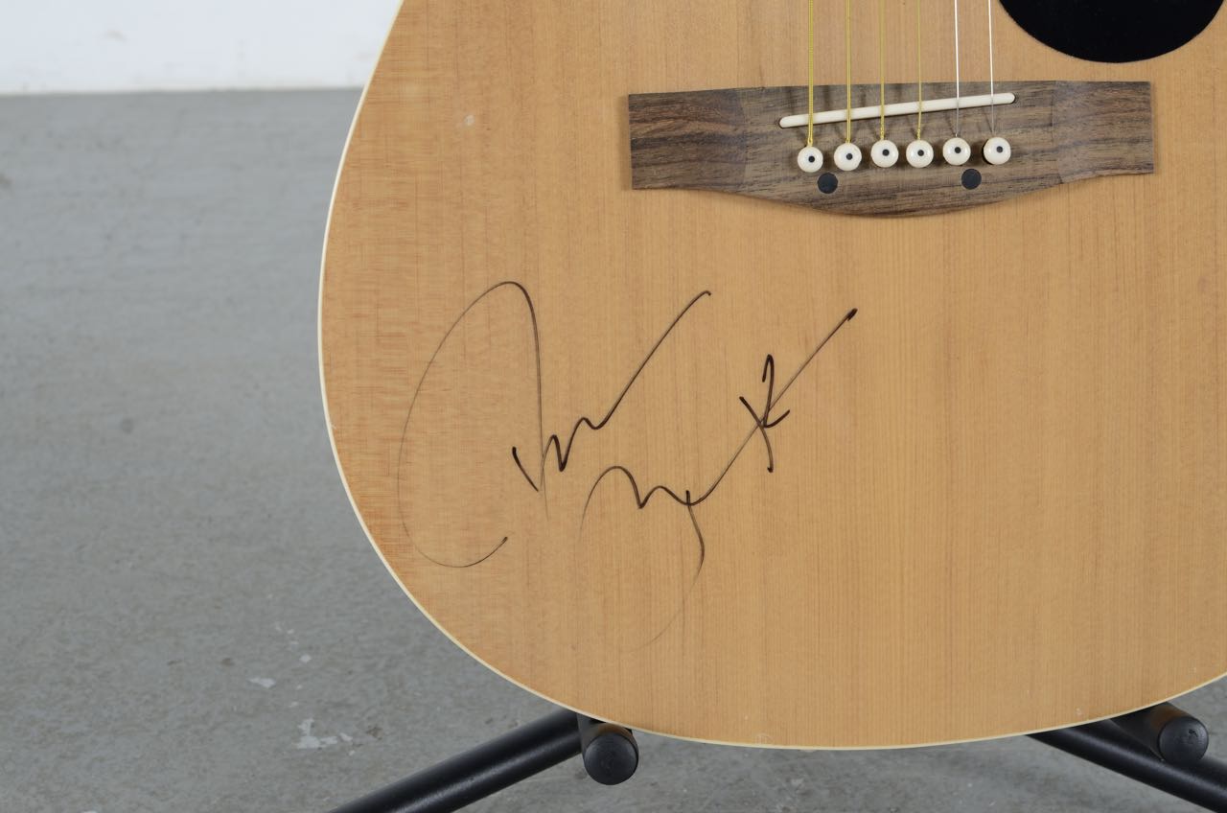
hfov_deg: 37.9
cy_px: 406
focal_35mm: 52
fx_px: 1786
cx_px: 614
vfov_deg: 25.6
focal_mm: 35
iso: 100
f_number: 8
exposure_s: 1/125
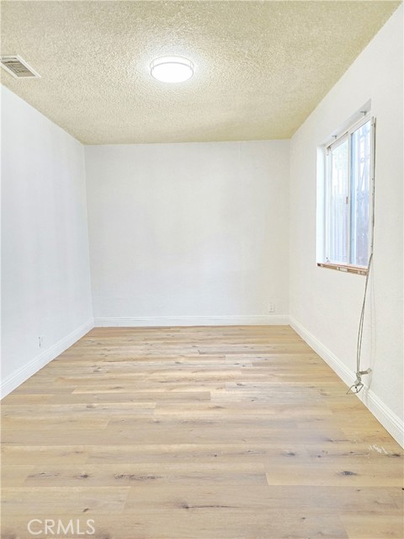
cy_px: 270
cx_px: 202
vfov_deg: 73.9
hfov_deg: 58.9
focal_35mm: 23
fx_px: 358
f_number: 1.7
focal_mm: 6.3
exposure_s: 1/120
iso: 500
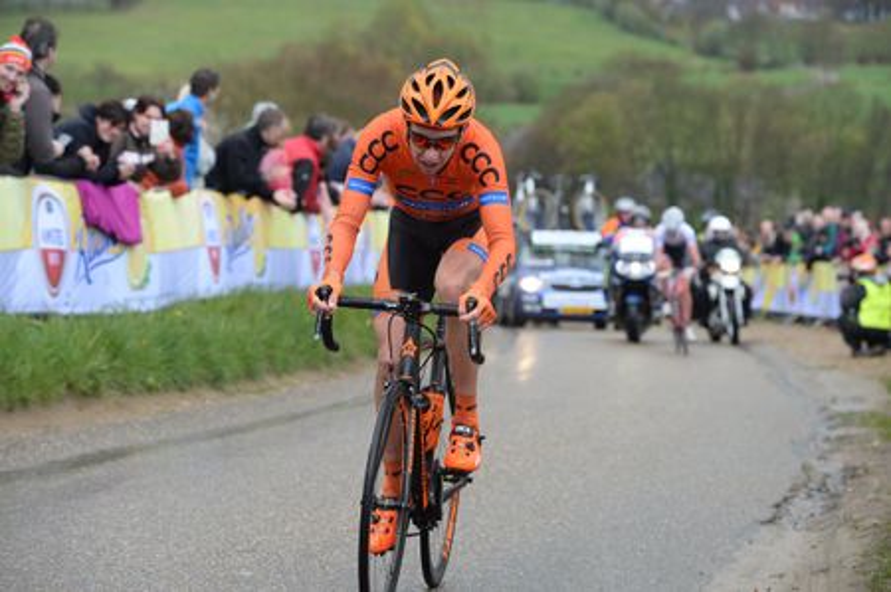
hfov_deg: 17.1
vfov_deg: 11.4
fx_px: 2967
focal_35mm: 120
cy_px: 296
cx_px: 446
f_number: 5
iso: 400
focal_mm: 120
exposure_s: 1/640
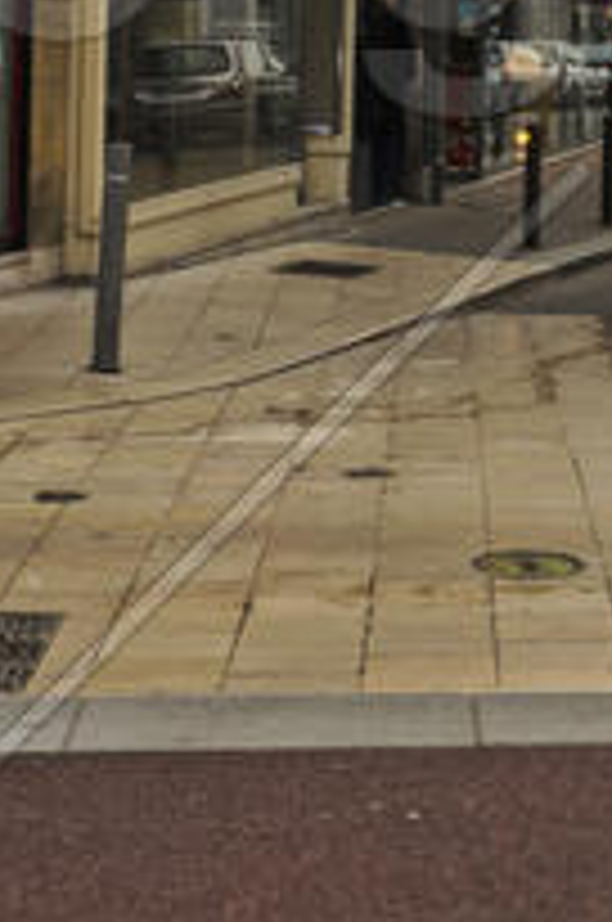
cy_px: -72
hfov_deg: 11.2
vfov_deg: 16.7
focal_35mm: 119
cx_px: 821
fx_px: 3045
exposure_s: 1/350
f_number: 3.5
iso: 100
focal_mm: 28
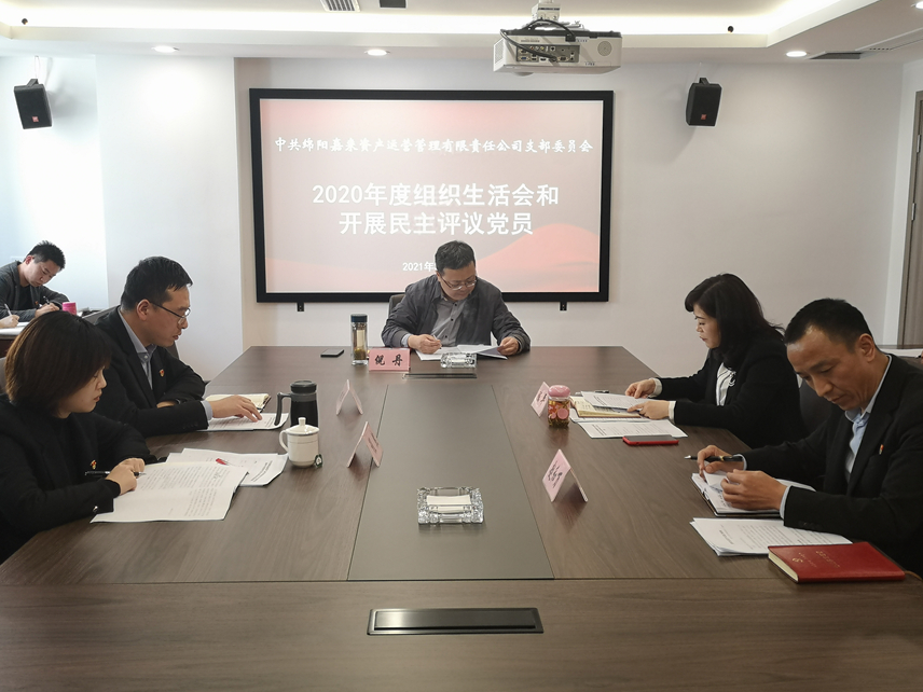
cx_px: 450
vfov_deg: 39.7
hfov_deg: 51.3
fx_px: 960
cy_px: 354
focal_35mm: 36
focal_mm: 3.95
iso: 64
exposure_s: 1/50
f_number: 1.8
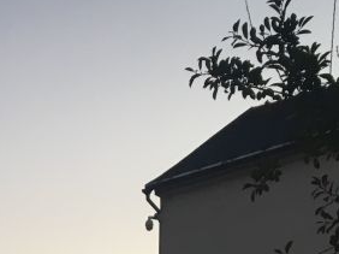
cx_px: -76
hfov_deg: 18.1
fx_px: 1008
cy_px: 418
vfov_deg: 13.3
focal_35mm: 103
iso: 40
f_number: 2.2
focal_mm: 4.15
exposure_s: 1/33
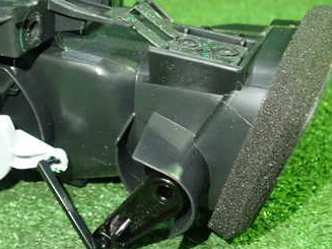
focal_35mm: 55
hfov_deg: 34.6
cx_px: 107
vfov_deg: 26.5
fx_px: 527
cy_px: 108
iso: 800
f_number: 2.3
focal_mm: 5.5
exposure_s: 1/30
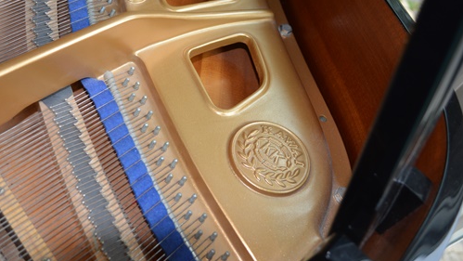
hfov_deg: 57.9
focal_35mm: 34
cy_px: 124
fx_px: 418
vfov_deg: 34.7
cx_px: 210
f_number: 3.5
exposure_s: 1/125
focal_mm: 18
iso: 250
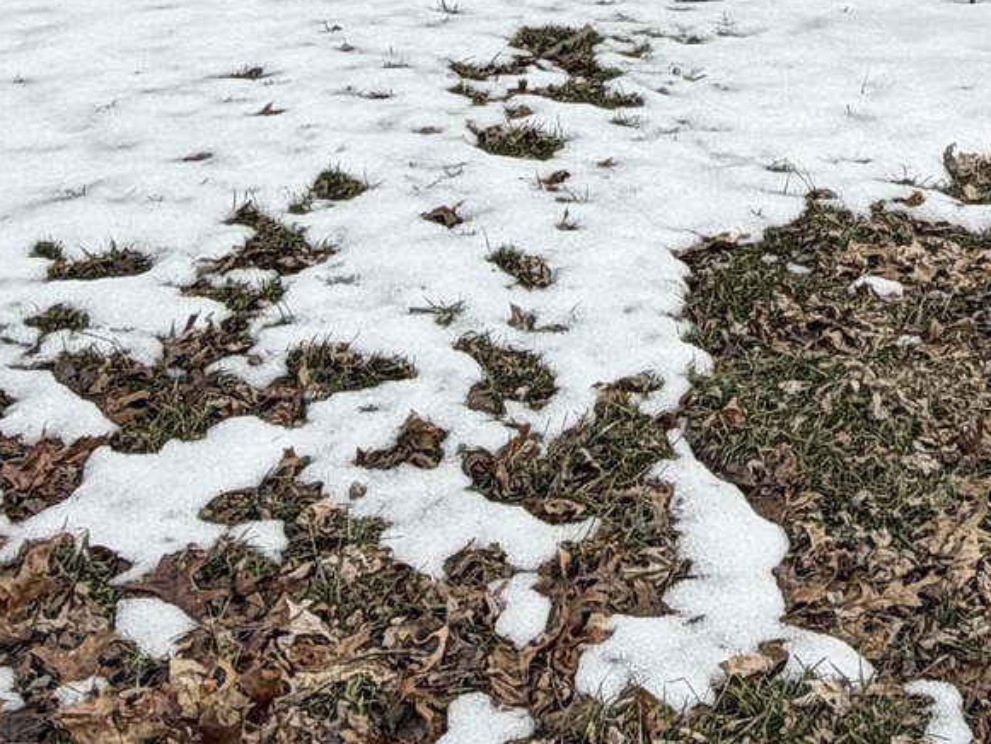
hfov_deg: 24.9
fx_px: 2119
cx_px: 1022
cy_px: -266
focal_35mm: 74
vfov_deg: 18.3
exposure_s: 1/928
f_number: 2.2
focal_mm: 2.22
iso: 20
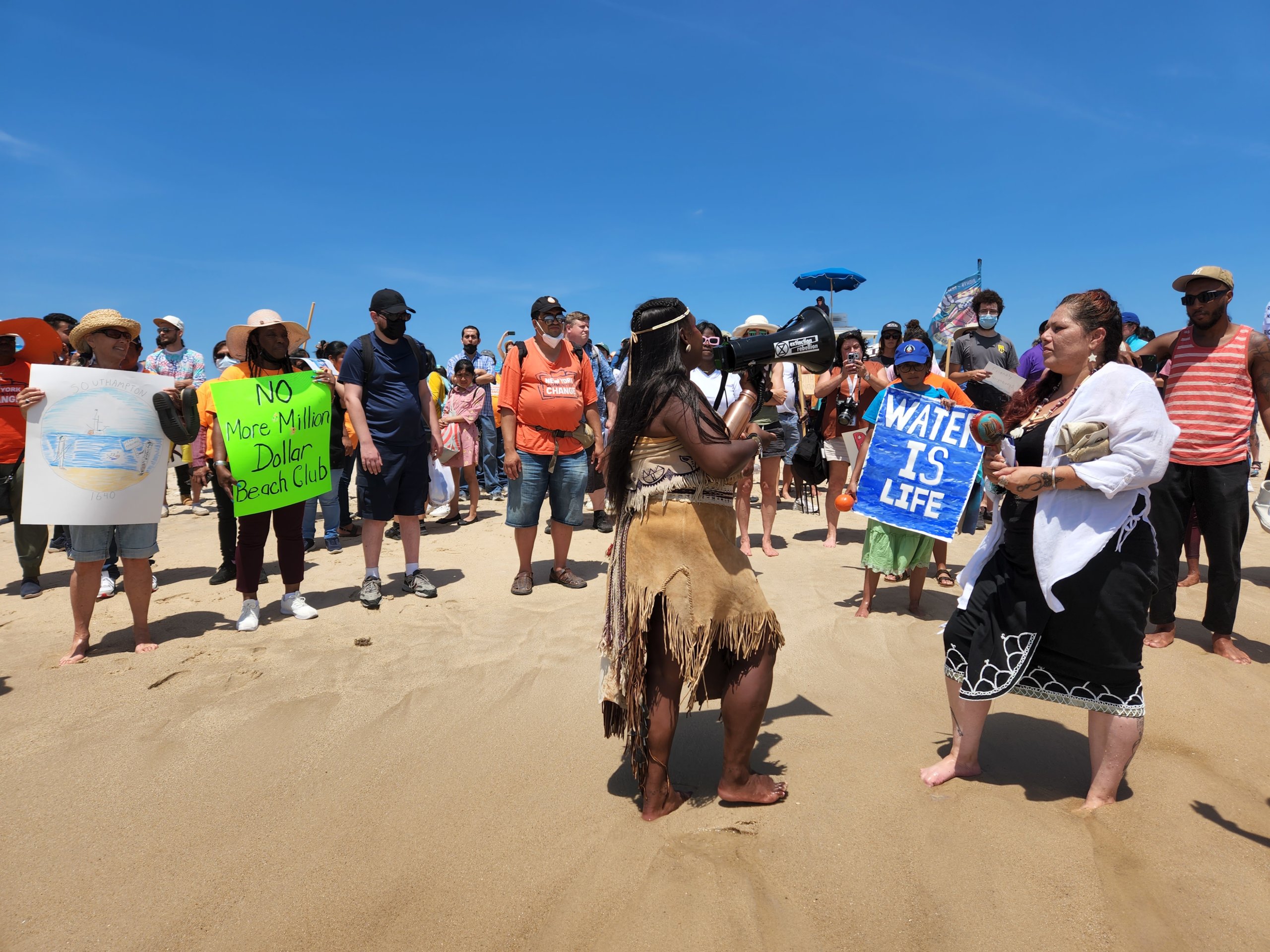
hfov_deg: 73.9
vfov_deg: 58.9
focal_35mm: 23
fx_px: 844
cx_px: 635
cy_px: 476
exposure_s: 1/1962
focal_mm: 5.4
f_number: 1.8
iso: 20
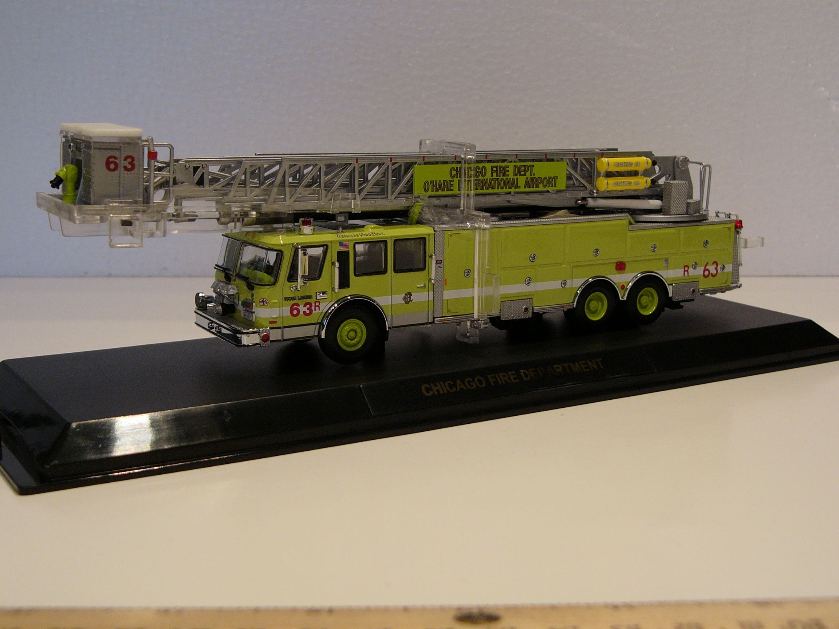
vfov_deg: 29.7
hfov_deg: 38.9
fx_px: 1188
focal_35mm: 49
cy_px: 314
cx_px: 420
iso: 100
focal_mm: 8.2
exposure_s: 1/50
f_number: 2.8
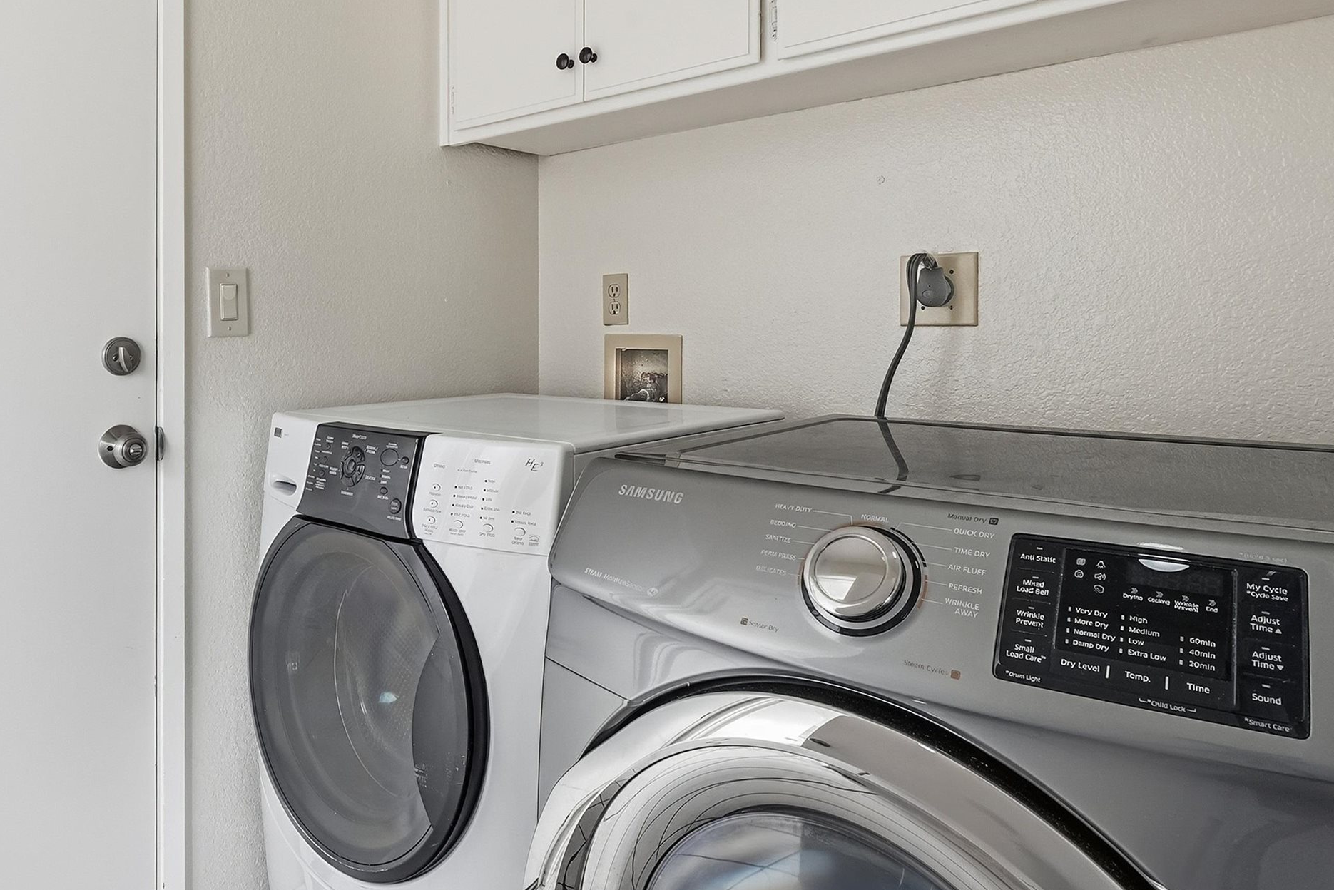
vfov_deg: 54.3
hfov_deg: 74.3
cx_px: 472
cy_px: 319
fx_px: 852
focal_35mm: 23
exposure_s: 1/500
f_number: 8
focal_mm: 14
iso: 400
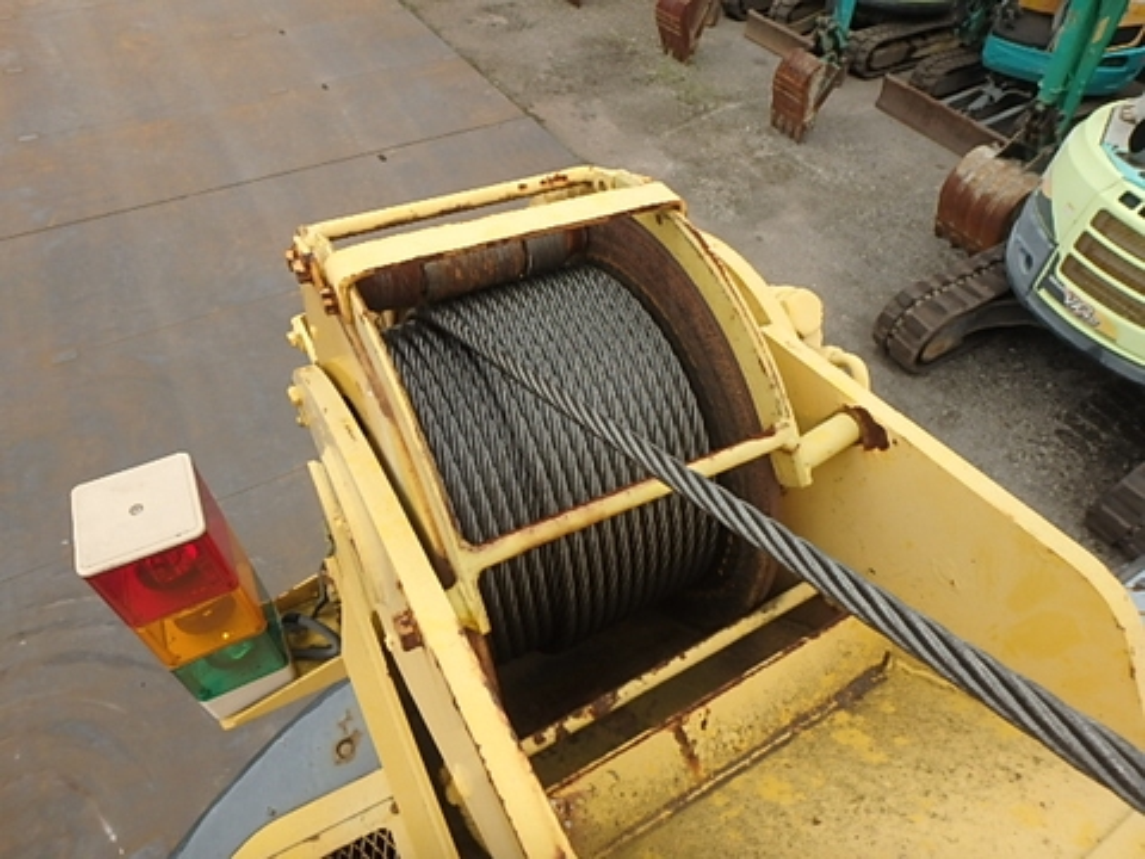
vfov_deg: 63.4
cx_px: 572
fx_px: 695
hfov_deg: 79.0
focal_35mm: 21
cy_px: 430
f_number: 3.5
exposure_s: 1/200
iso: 125
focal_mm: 3.7
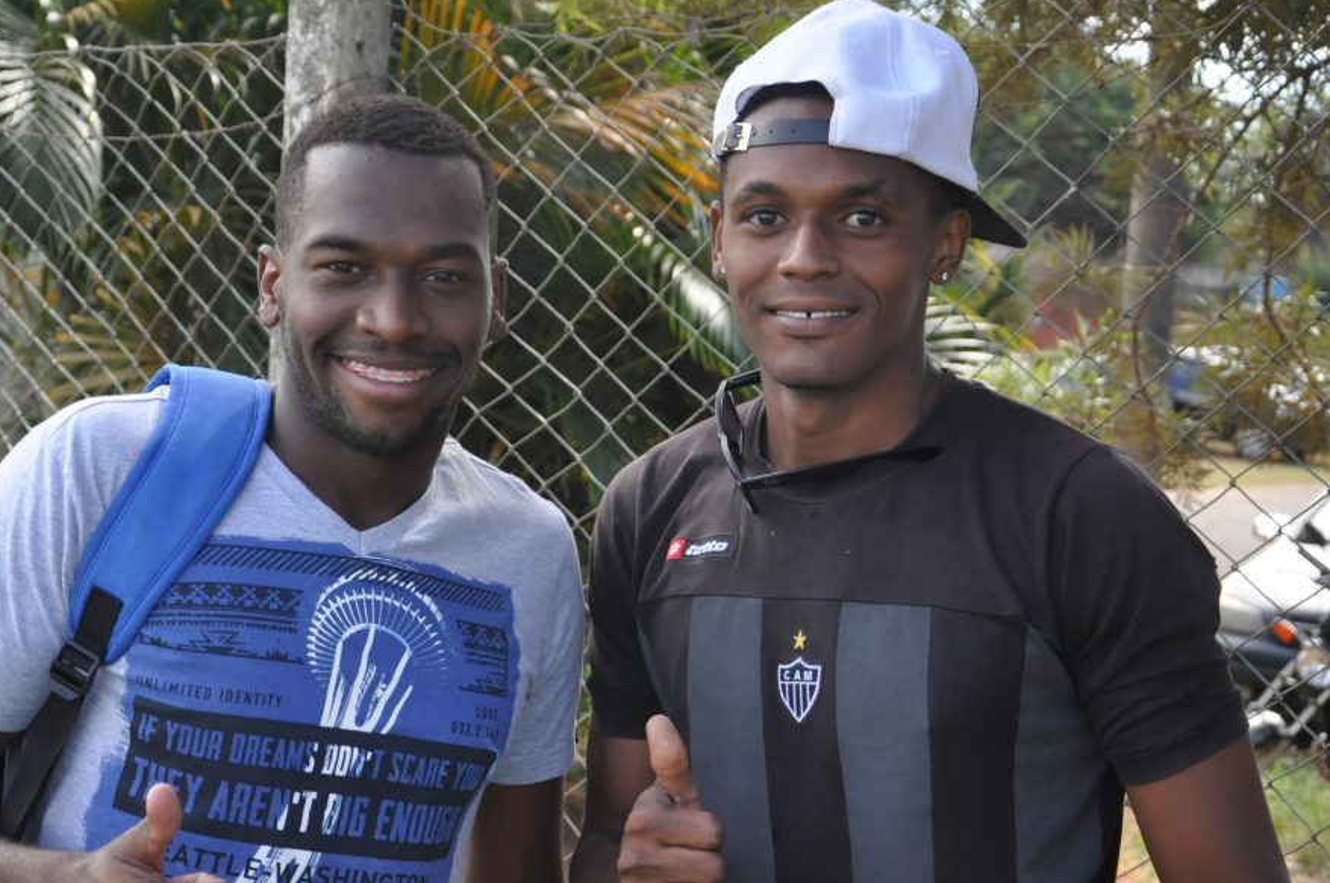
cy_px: 495
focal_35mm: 70
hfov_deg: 28.9
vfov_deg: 19.4
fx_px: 2583
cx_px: 583
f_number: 4.5
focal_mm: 40
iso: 800
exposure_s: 1/640
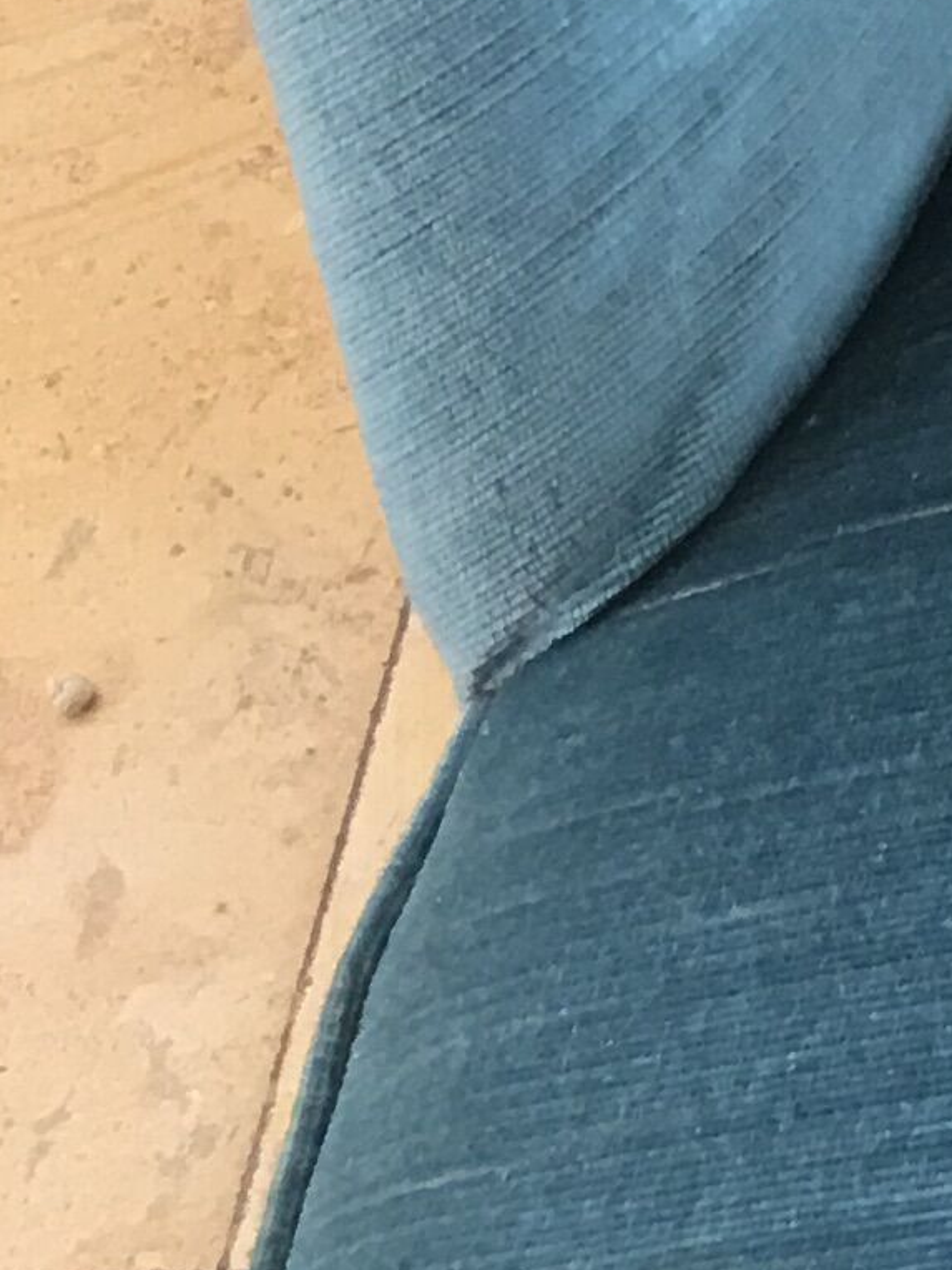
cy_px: -1169
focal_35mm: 153
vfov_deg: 11.7
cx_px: 2392
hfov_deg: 8.7
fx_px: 5610
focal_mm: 4.15
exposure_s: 1/33
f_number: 2.2
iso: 25
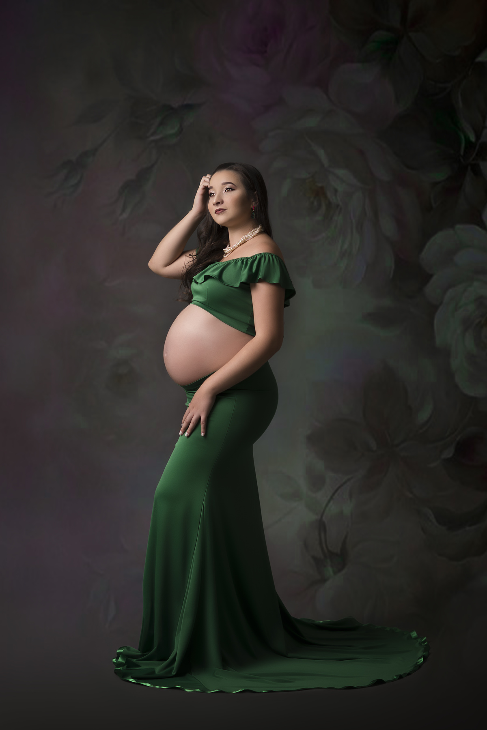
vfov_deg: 23.9
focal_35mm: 85
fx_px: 1725
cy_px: 365
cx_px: 244
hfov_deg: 16.1
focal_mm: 85
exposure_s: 1/125
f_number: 2.8
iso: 50
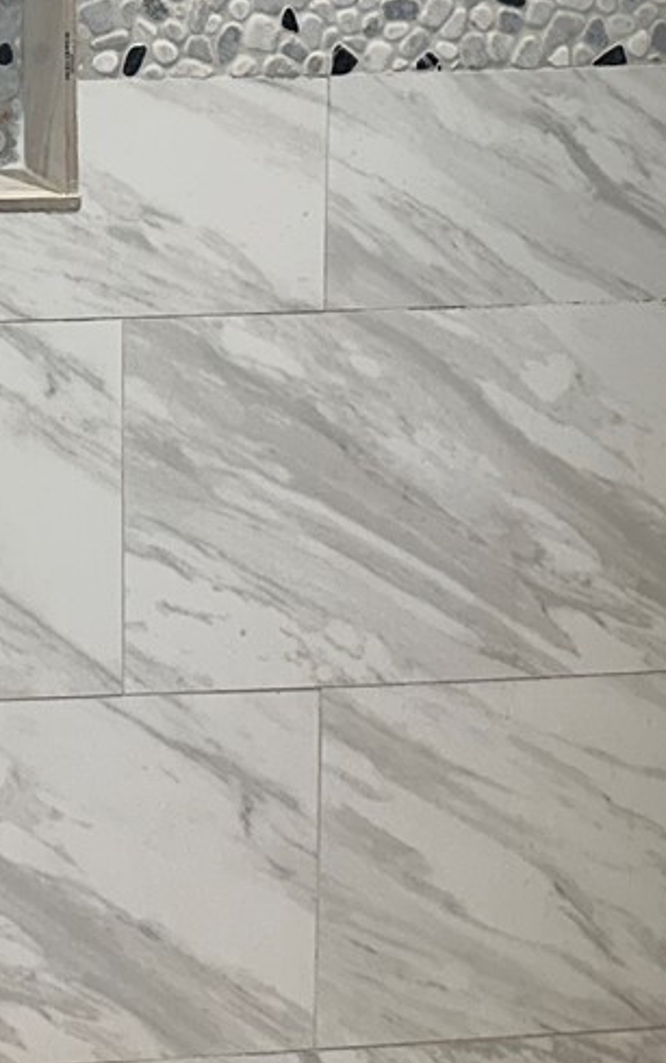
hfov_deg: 14.4
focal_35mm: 83
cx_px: -414
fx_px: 2406
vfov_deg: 24.3
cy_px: 141
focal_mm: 6.86
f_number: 1.78
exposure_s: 1/146
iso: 64
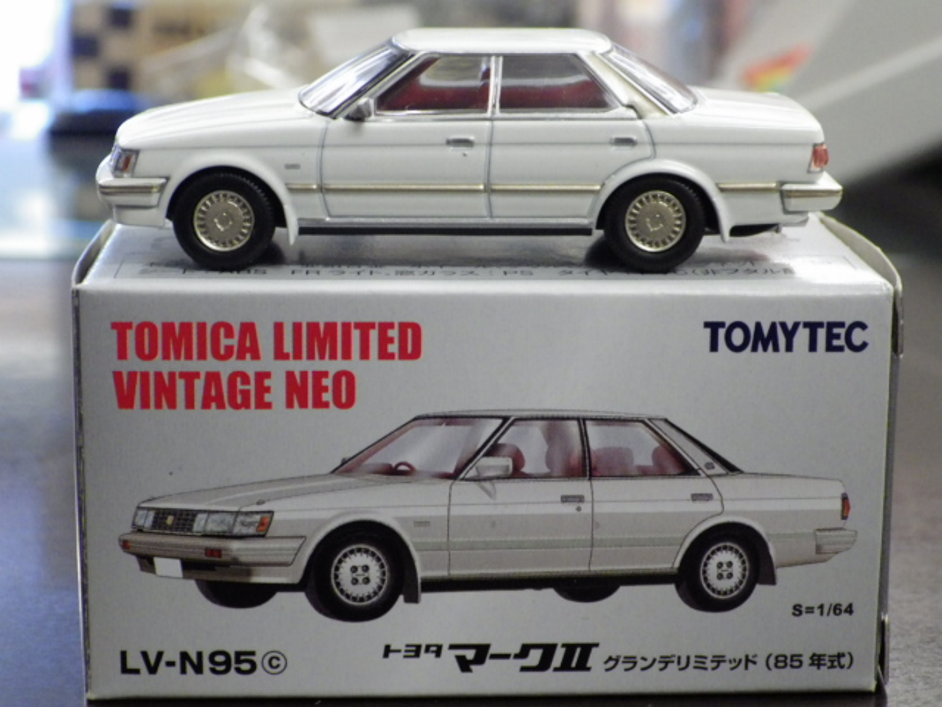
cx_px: 471
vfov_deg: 17.0
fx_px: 2368
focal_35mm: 87
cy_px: 354
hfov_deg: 22.5
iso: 800
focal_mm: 15.6
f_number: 4.4
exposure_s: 1/45
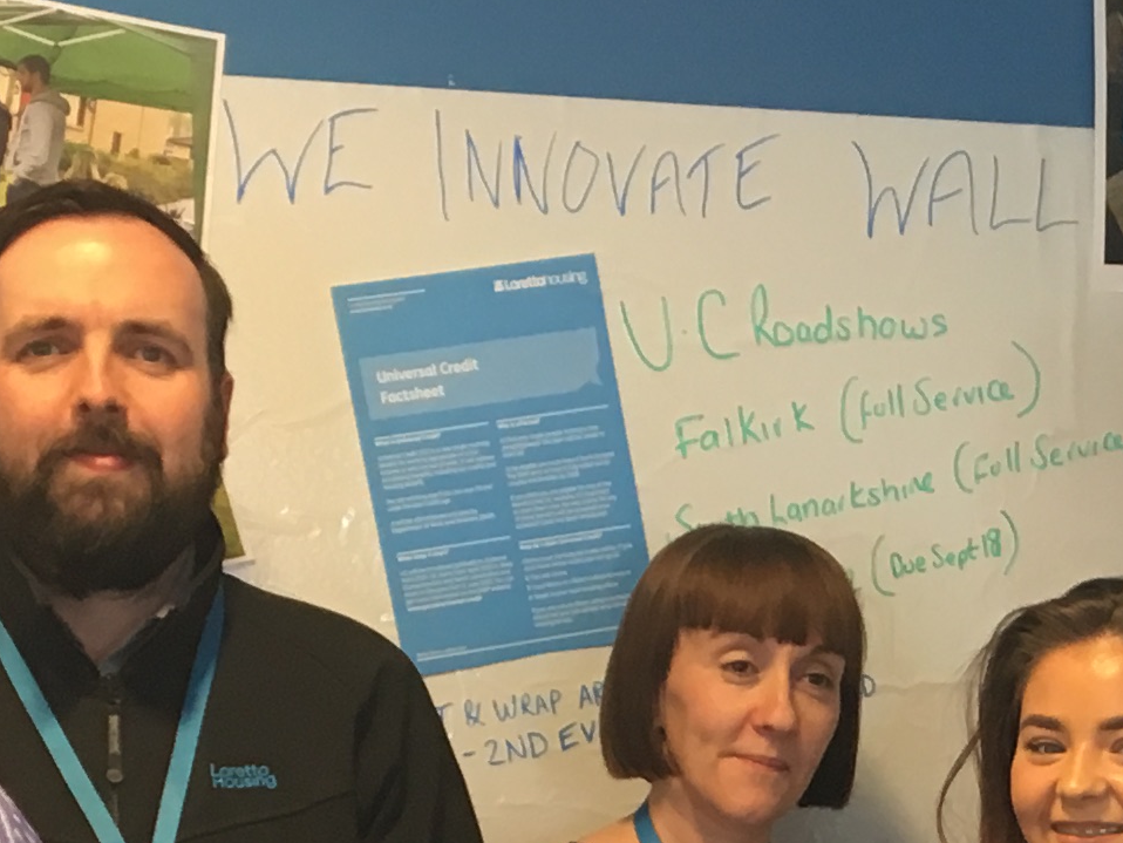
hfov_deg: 15.8
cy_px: 1300
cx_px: 1177
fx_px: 3959
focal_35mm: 122
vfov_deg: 11.6
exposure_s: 1/33
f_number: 2.2
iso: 80
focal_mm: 4.15
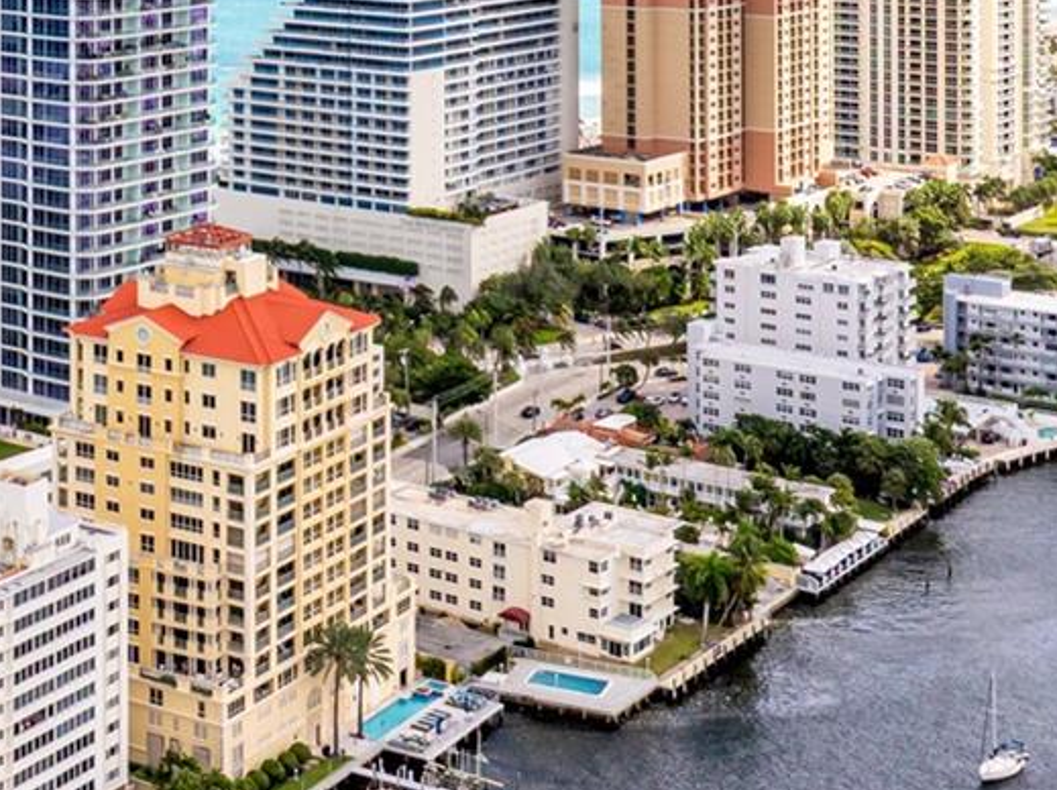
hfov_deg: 24.9
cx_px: -41
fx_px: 2257
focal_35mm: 74
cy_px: -225
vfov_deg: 18.5
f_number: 5.6
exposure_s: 1/640
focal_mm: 12.29
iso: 100
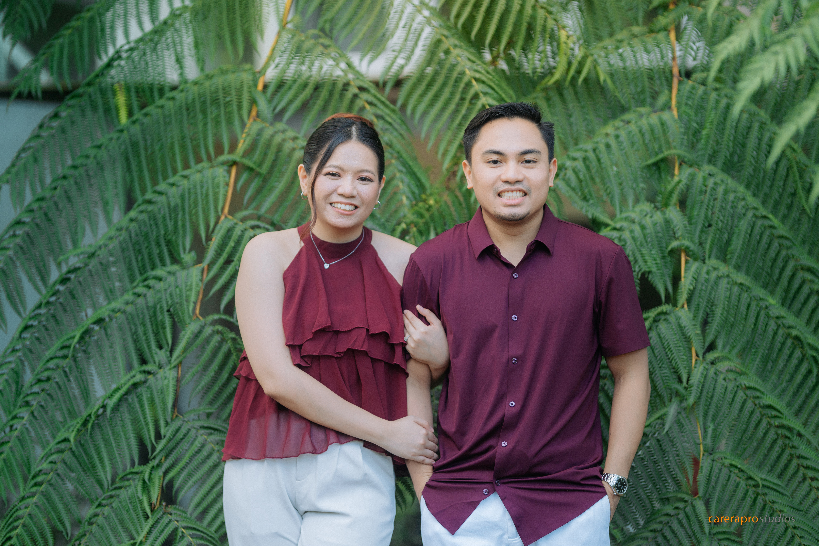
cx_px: 410
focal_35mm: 105
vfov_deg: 13.0
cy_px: 273
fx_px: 2389
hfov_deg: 19.5
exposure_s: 1/500
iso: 200
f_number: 1.4
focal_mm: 105
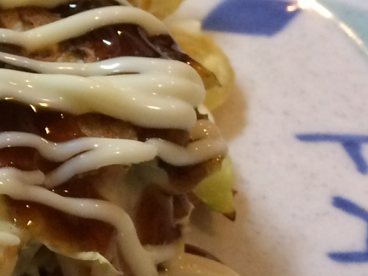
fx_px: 1254
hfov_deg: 14.2
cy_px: 92
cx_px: -356
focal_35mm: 118
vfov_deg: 12.5
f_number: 2.2
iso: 160
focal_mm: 4.15
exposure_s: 1/30
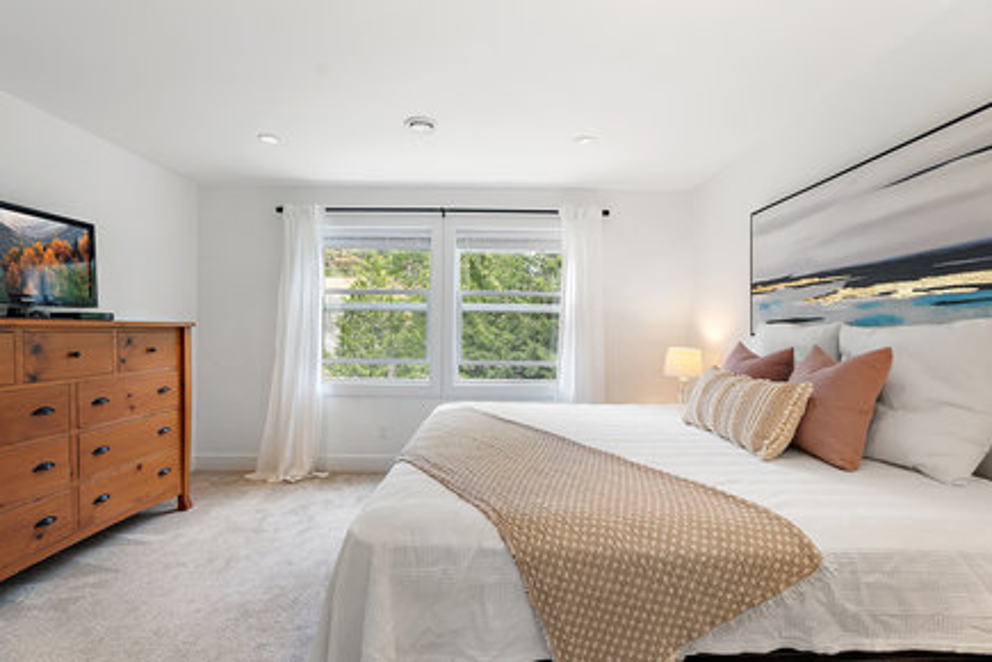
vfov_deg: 73.7
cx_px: 496
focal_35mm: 16
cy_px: 331
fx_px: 441
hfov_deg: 96.7
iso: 320
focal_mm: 16
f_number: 6.3
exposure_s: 1/10
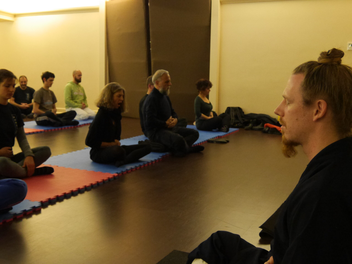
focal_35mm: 39
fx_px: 397
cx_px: 176
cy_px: 132
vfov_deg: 36.8
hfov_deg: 47.9
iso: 2000
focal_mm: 14
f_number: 3.5
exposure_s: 1/60
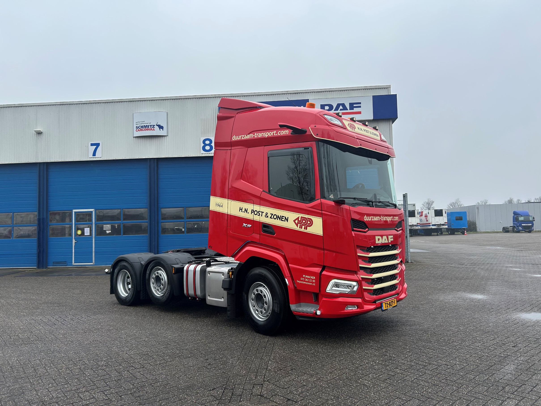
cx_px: 270
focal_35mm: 26
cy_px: 203
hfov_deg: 67.3
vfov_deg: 53.1
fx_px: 406
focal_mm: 5.7
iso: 50
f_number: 1.5
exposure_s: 1/1038
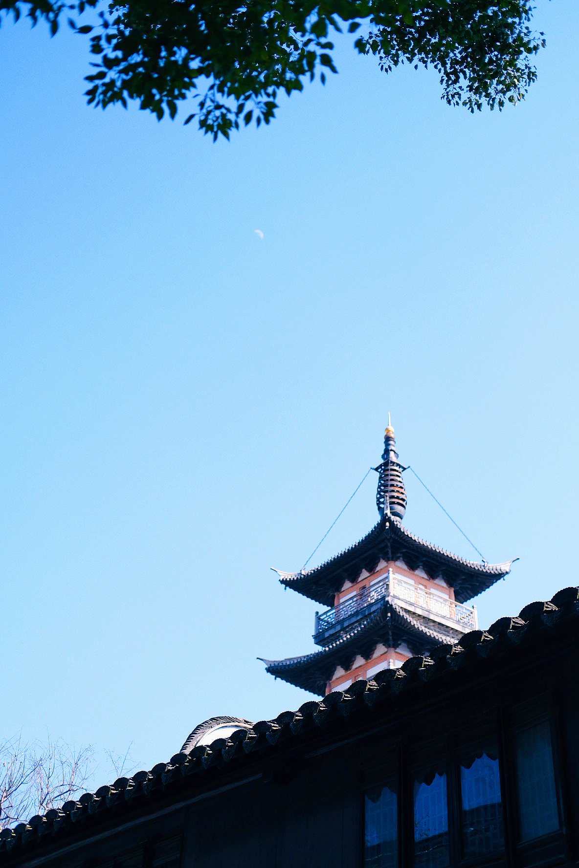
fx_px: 1279
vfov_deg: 37.5
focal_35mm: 53
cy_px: 434
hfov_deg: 25.5
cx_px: 290
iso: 400
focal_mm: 35
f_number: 2.2
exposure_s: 1/4000
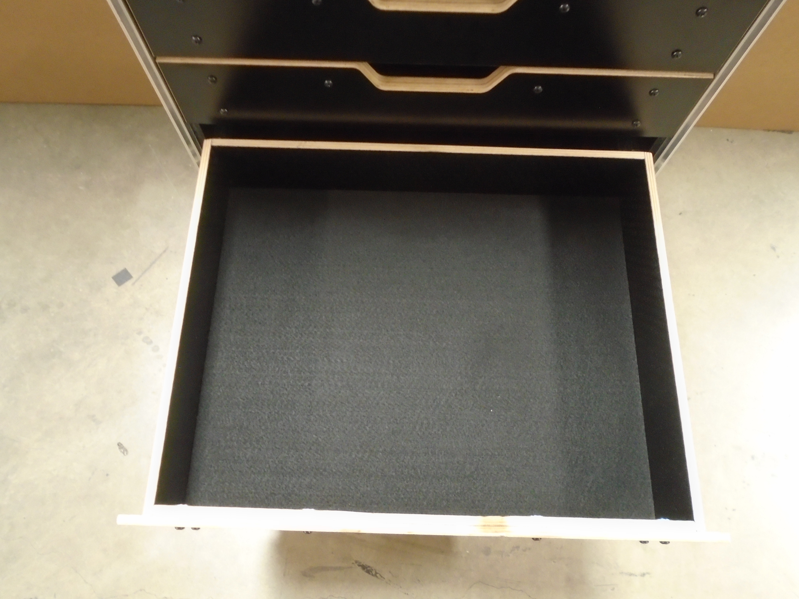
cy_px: 300
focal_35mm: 26
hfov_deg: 67.3
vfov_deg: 53.1
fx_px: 600
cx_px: 400
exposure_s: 1/8
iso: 400
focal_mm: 4.6
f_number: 3.2
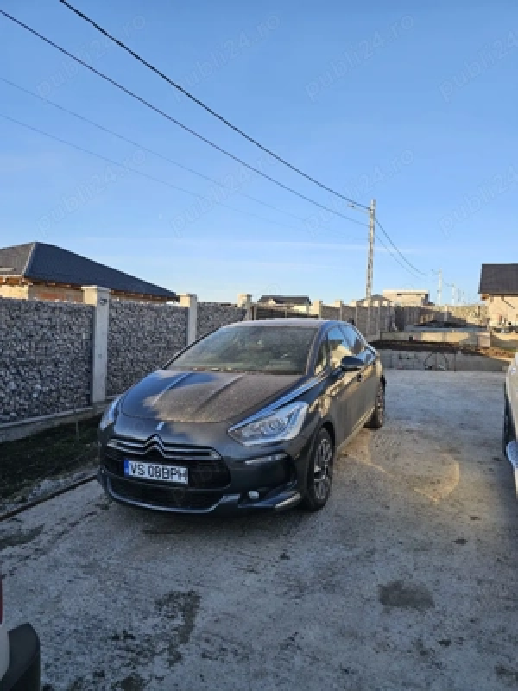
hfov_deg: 58.9
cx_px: 259
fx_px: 459
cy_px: 346
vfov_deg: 73.9
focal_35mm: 23
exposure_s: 1/278
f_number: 1.7
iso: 10
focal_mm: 6.3
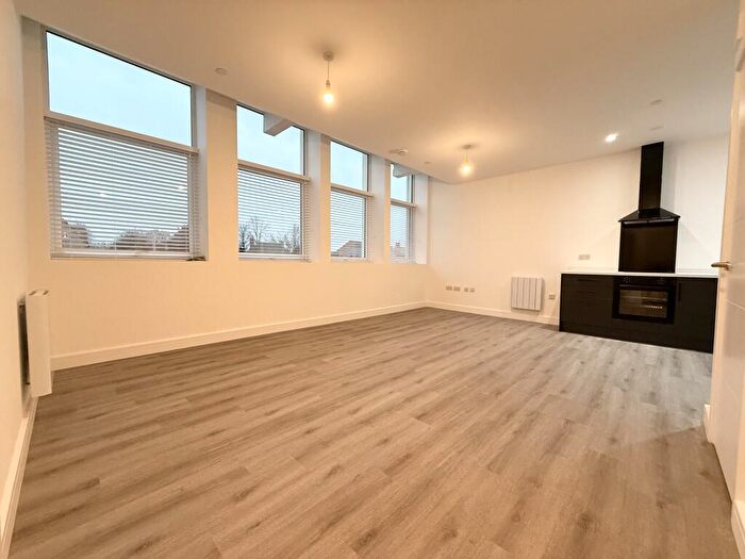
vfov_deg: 85.7
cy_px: 280
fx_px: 301
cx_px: 372
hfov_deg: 102.1
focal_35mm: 14
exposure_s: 1/100
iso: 250
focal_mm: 2.22
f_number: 2.2
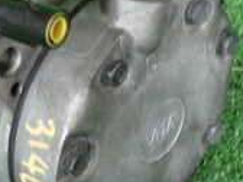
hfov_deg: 17.9
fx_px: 751
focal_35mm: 107
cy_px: 61
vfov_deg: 13.8
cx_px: 1
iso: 200
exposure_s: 1/60
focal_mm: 5.4
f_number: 2.3
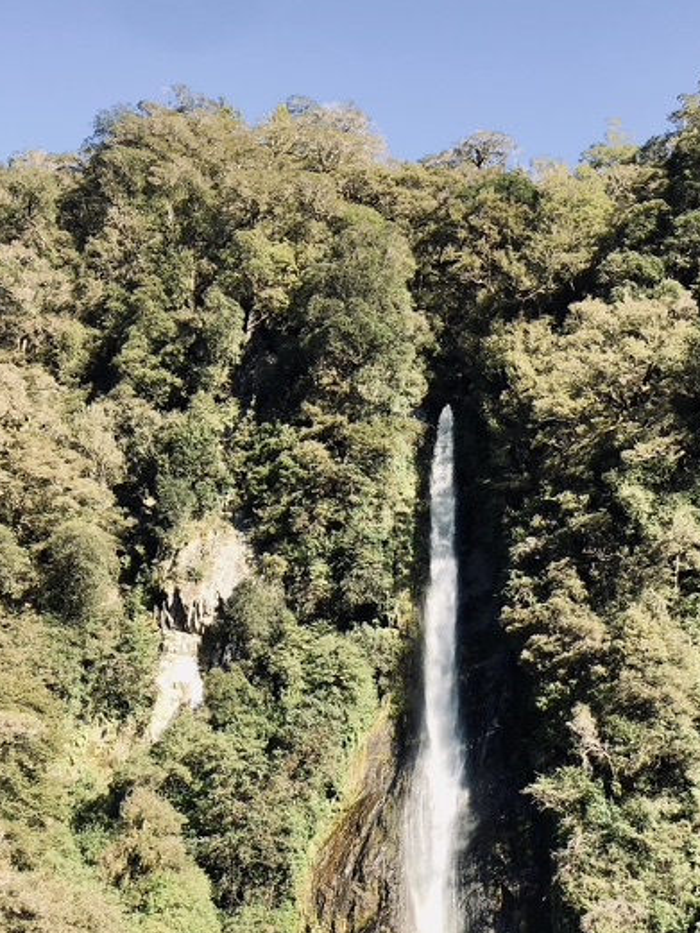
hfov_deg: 26.5
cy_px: 752
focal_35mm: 55
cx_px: 421
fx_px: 1482
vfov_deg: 33.9
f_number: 1.8
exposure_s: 1/432
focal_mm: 3.99
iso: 20
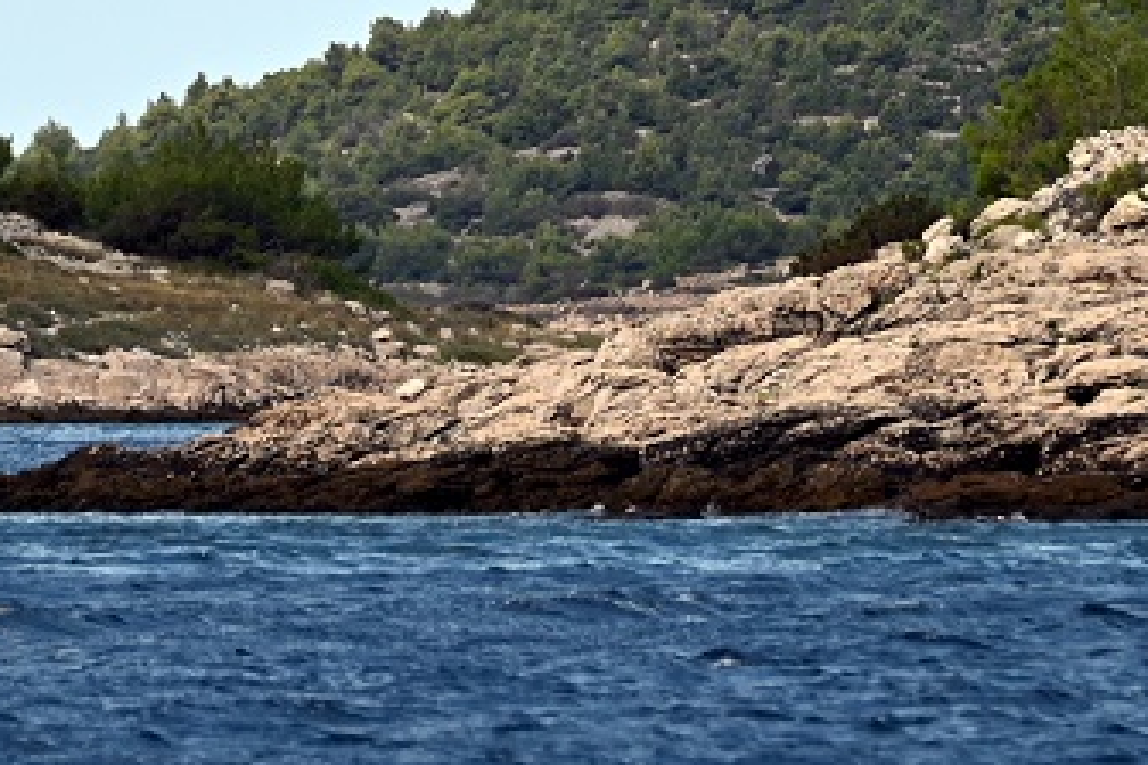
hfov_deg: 2.3
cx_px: 605
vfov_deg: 1.5
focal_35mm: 894
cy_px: -213
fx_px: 28506
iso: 160
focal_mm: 200
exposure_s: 1/1000
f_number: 5.6
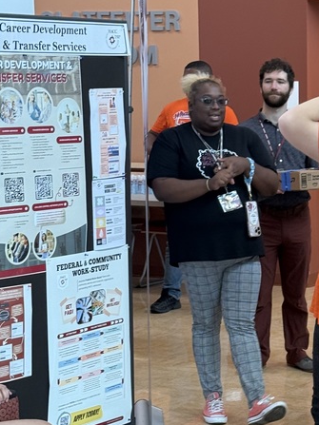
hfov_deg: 13.3
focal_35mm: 110
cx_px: 319
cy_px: 270
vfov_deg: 17.9
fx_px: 1352
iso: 125
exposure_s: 1/120
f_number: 1.78
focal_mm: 6.76
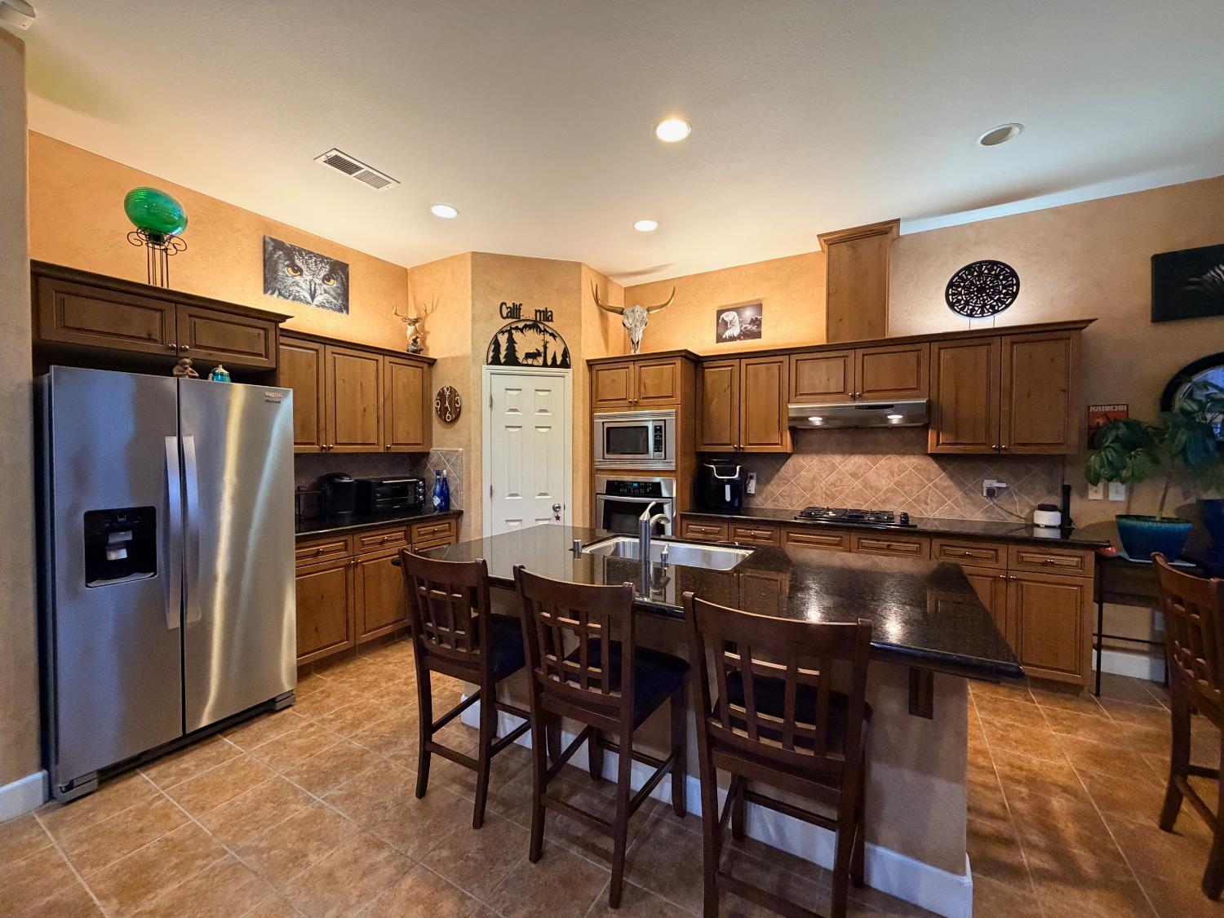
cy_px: 459
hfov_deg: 102.1
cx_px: 612
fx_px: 495
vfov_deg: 85.7
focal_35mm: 14
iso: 500
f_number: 2.2
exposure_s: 1/60
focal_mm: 2.22
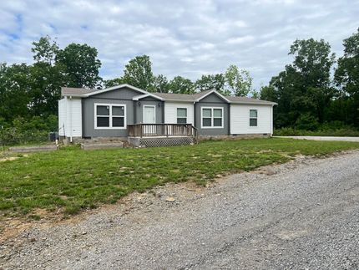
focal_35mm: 26
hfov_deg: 67.3
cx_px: 180
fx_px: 270
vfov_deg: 53.1
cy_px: 135
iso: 50
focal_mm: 5.1
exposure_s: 1/2571
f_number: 1.6
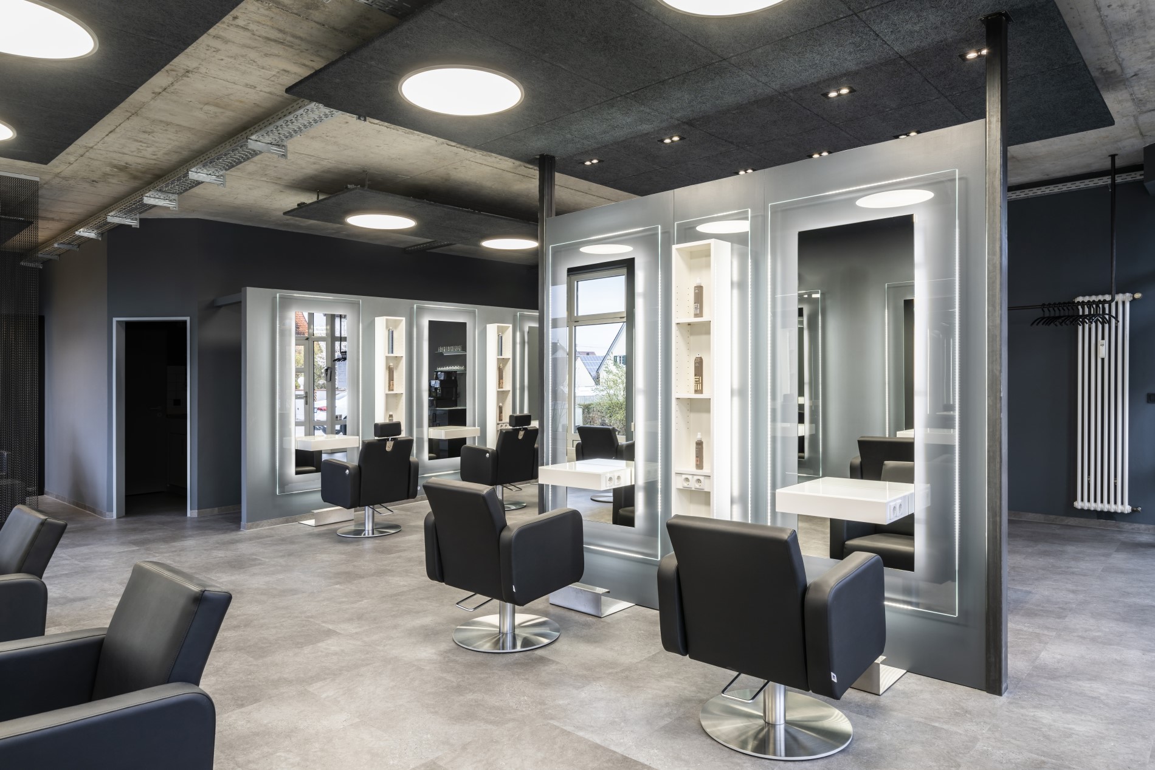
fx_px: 674
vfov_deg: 59.5
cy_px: 385
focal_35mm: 21
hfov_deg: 81.2
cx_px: 578
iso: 100
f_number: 11
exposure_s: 1/1.67
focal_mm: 21
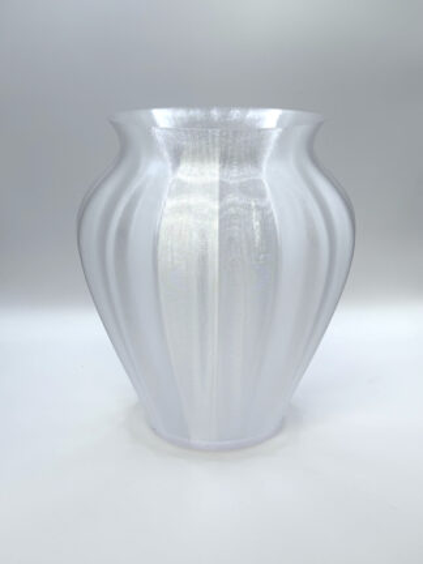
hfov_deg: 28.0
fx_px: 847
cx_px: 212
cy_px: 282
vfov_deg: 36.8
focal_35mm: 52
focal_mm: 6
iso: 32
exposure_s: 1/125
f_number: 1.6
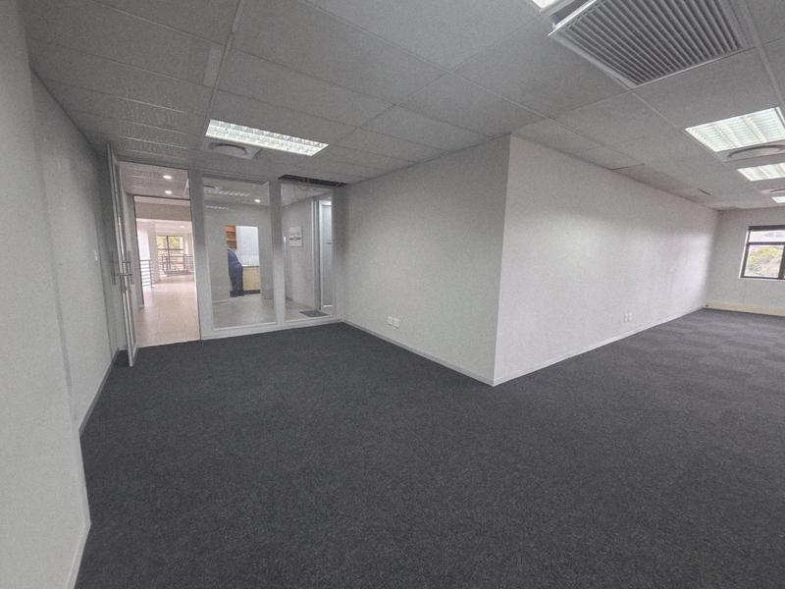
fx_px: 295
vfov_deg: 89.9
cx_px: 392
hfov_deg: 106.2
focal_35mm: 13
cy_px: 294
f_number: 1.9
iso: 250
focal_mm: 2.2
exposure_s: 1/50
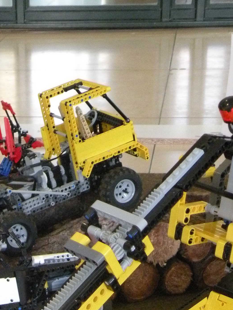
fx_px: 987
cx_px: 25
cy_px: 397
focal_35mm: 110
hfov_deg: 13.4
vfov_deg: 16.9
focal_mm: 7.4
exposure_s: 1/53.3
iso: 400
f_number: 3.2
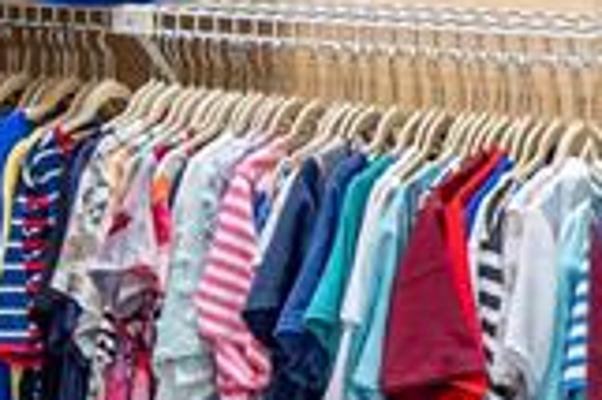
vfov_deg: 13.1
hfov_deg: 13.2
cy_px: -62
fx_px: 1704
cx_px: -946
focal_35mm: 102
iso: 100
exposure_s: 1.3
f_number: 7.1
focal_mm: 16
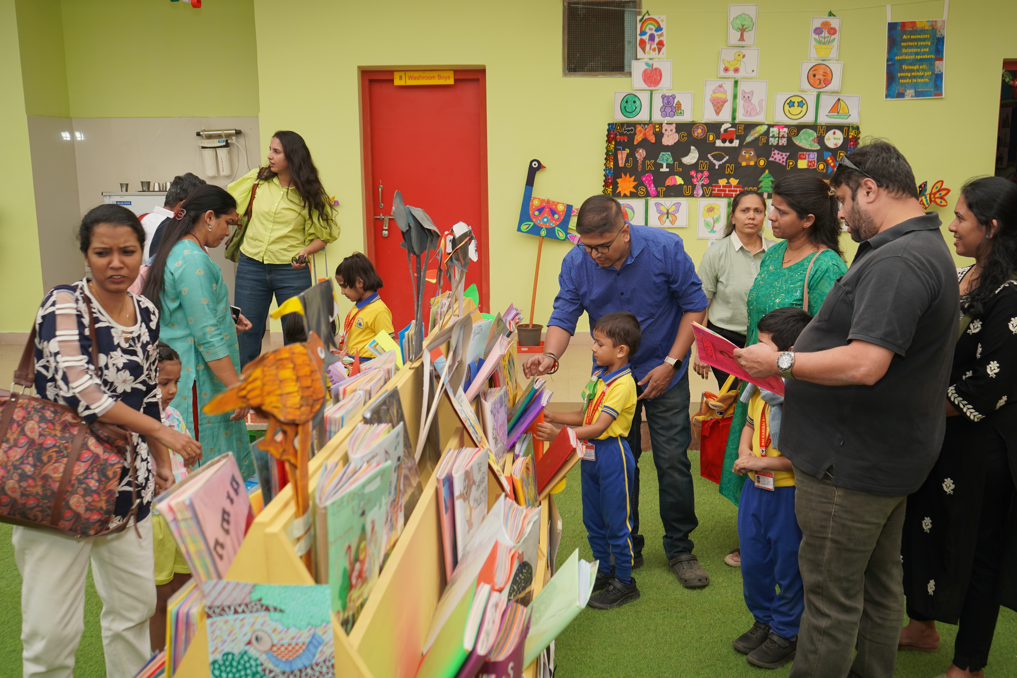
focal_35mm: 34
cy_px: 339
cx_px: 508
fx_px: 960
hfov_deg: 55.8
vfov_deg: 38.9
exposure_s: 1/200
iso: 100
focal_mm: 34
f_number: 5
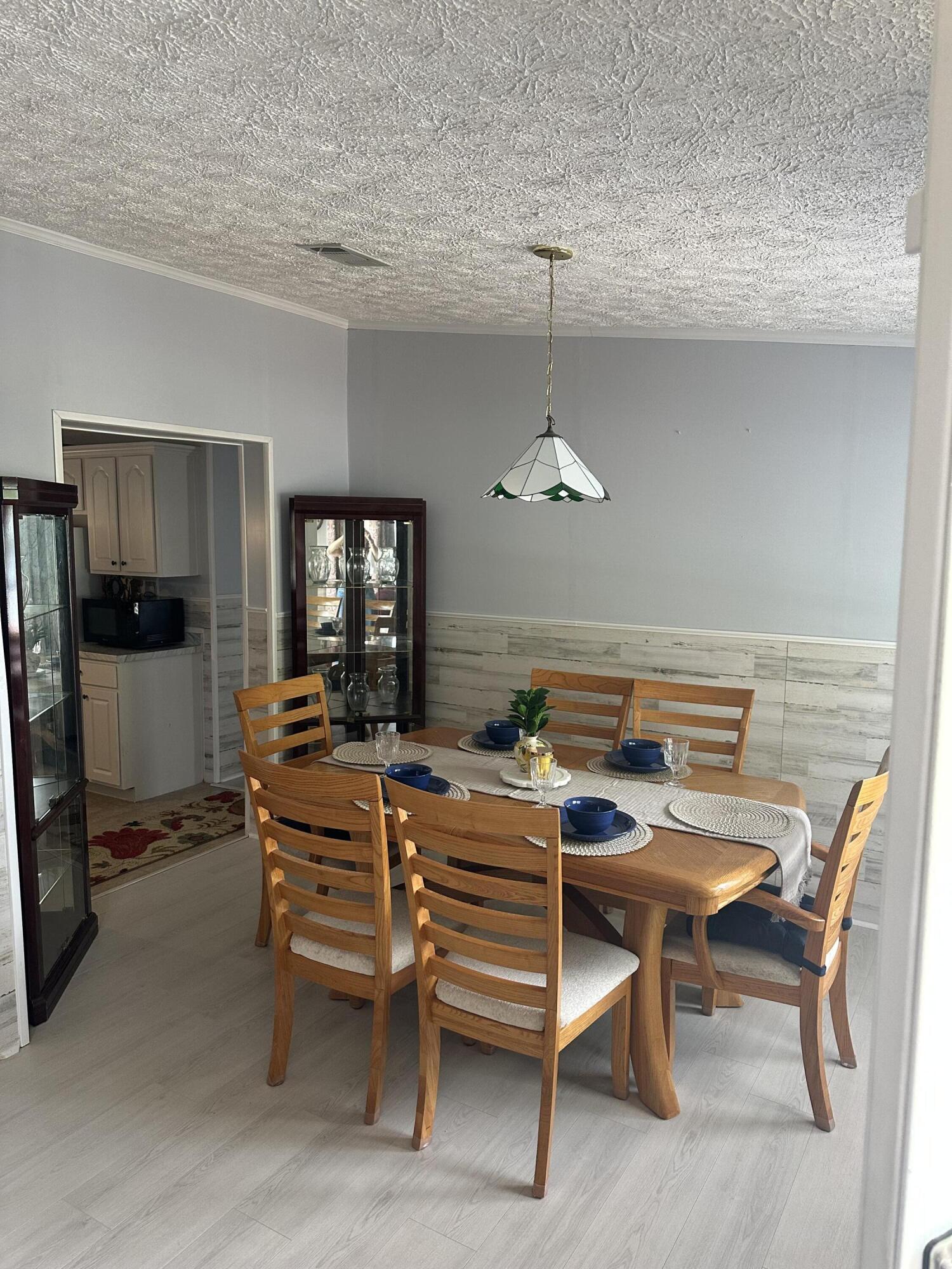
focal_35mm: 24
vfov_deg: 71.6
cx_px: 476
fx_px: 880
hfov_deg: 56.8
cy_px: 634
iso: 250
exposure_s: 1/115
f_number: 1.78
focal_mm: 6.86
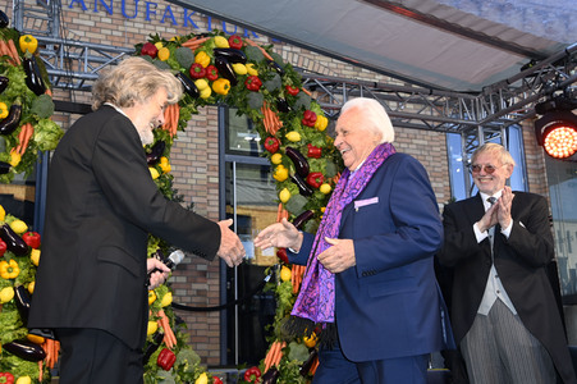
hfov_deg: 43.6
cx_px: 288
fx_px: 721
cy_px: 192
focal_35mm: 45
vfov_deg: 29.8
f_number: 6.3
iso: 400
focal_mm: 45
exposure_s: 1/250
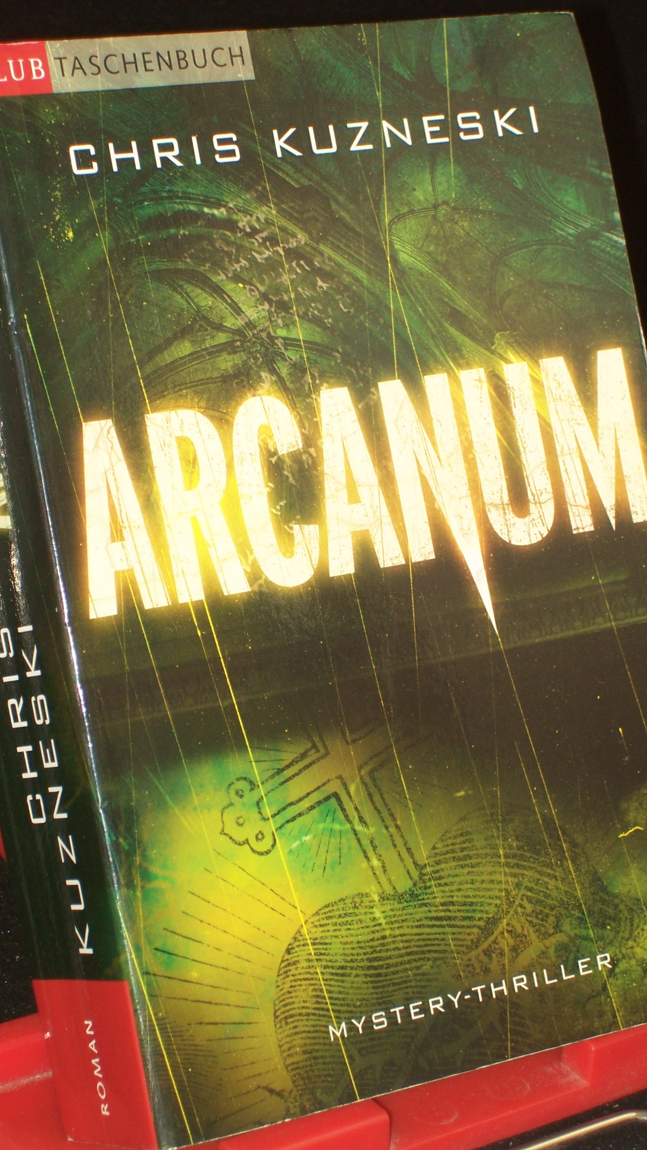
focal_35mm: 112
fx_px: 3416
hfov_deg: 10.8
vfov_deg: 19.1
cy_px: 574
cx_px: 302
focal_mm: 16.8
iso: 80
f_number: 4.6
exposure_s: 1/100
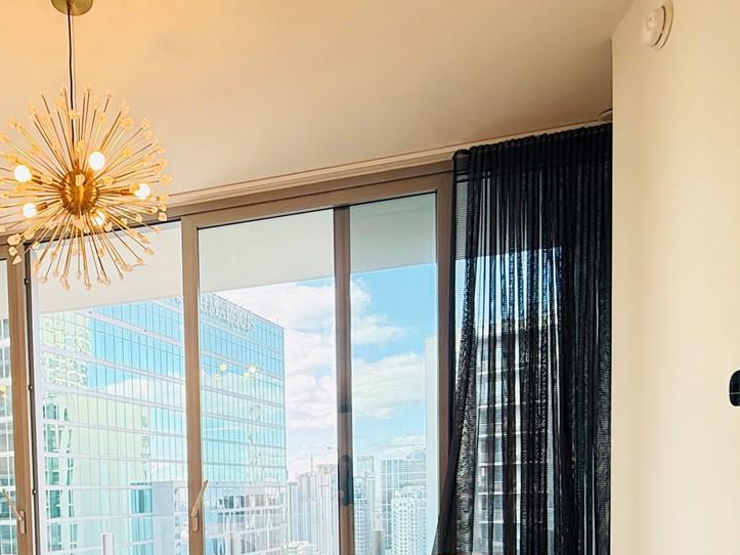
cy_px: 532
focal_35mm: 31
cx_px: 126
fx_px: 663
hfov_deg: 53.6
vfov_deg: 40.7
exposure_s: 1/120
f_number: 2.2
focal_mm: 2.22
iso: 160
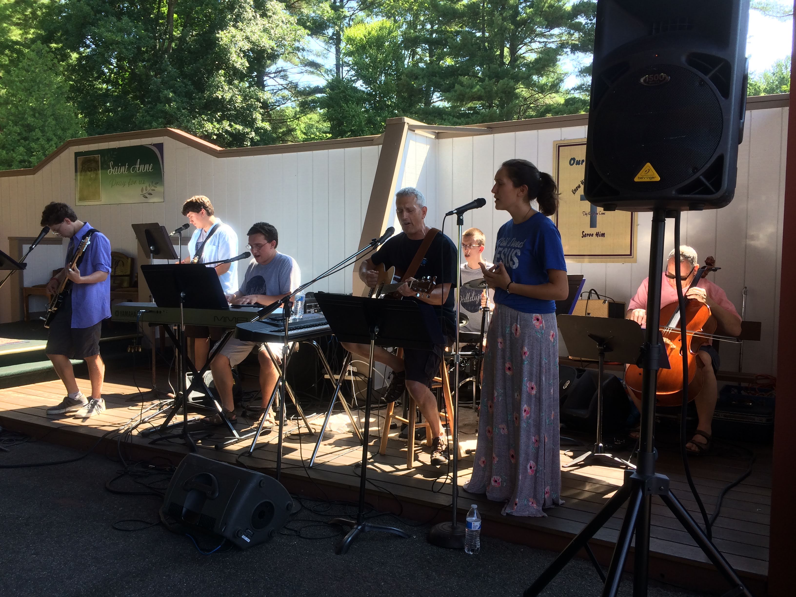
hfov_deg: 61.7
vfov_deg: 48.2
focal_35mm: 29
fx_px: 667
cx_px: 398
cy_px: 298
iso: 32
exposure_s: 1/214
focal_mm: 4.15
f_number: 2.2
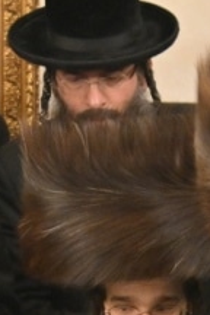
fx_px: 3228
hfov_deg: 3.7
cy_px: 316
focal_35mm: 369
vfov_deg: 5.6
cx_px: 88
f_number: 4
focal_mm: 52
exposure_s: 1/250
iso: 1000
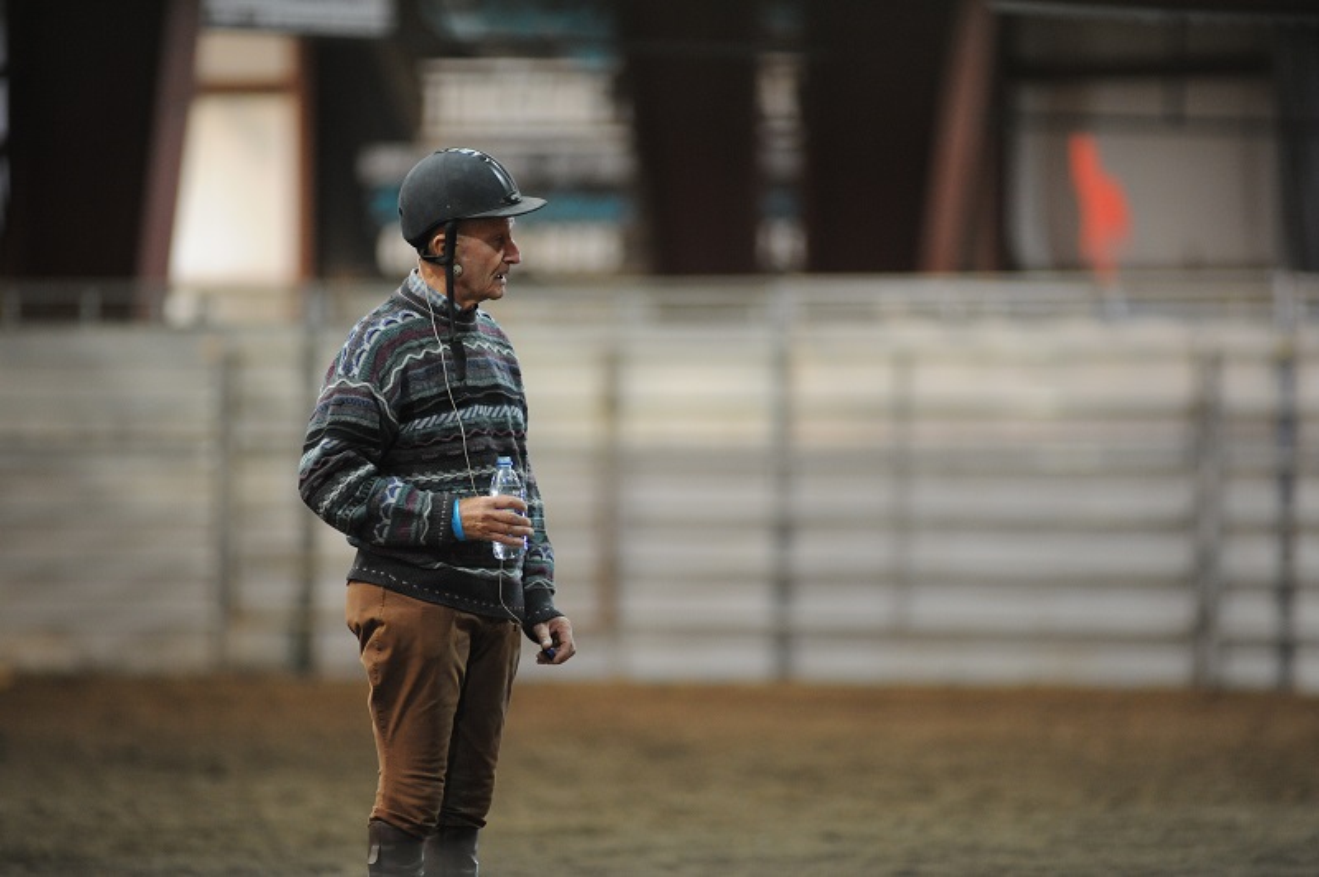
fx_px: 10982
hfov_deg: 6.9
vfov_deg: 4.6
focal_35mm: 300
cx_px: 660
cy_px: 438
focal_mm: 300
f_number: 2.8
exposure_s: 1/200
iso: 2500
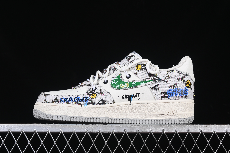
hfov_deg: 27.0
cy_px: 76
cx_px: 115
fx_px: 479
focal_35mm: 75
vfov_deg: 18.2
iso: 160
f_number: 8
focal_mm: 50
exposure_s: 1/80
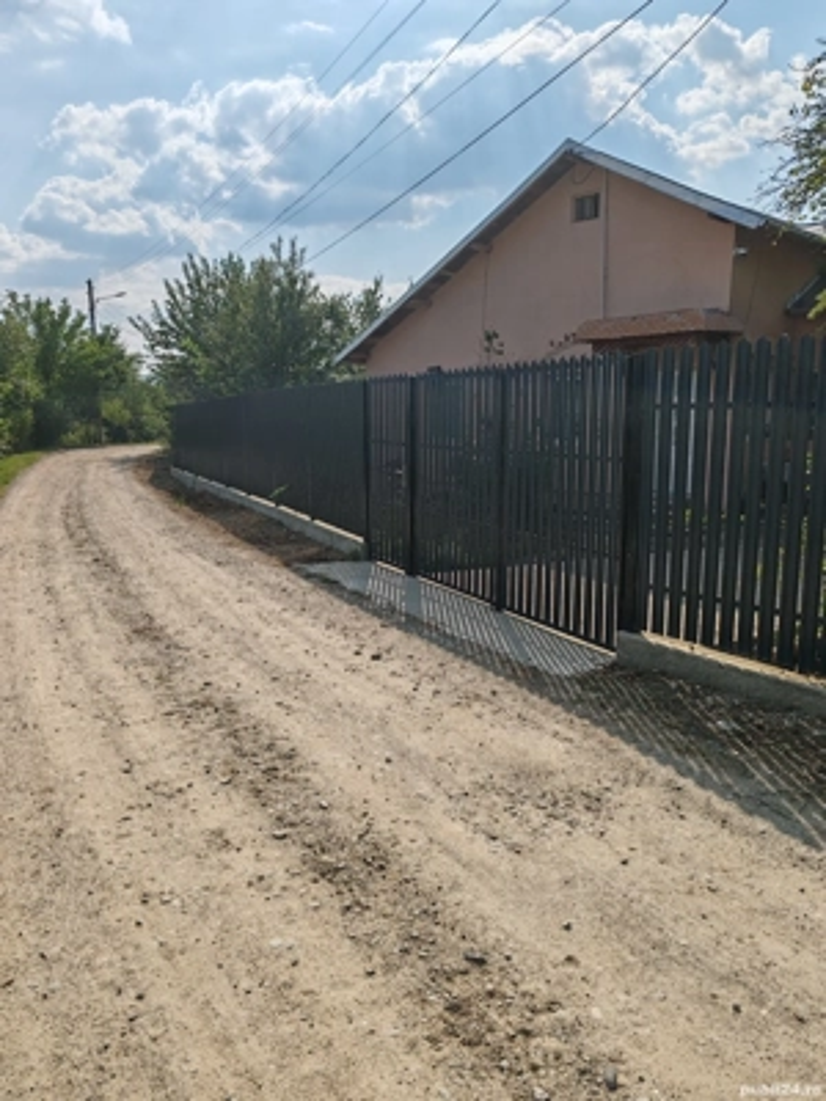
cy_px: 550
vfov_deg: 65.3
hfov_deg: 51.4
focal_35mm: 27
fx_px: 859
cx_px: 413
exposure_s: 1/1900
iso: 50
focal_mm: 6.12
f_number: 1.9
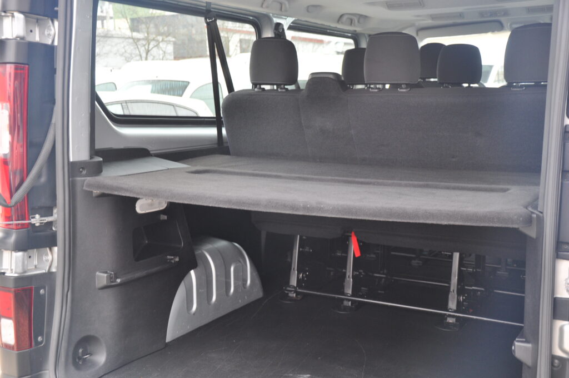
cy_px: 189
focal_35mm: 45
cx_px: 284
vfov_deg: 29.8
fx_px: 710
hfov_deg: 43.7
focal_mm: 30
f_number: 4.2
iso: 400
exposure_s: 1/25
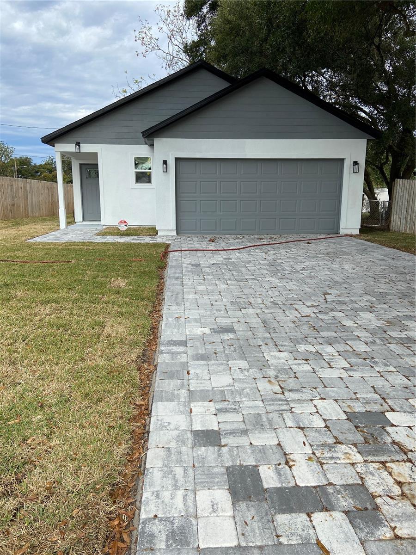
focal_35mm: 26
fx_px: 417
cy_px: 278
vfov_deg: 67.3
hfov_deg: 53.1
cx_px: 208
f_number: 1.8
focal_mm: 4.25
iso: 32
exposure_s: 1/1754
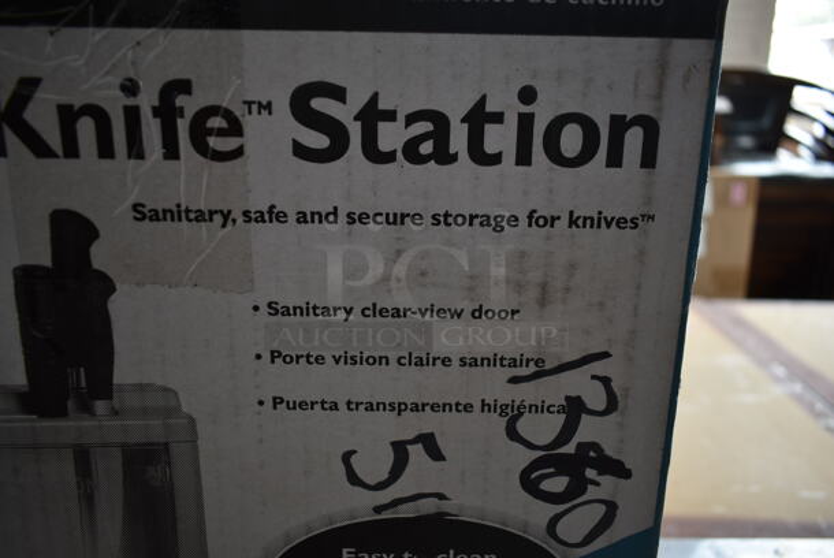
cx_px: 417
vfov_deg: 48.0
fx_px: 626
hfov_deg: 67.3
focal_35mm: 27
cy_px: 279
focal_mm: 18
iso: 125
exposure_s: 1/30
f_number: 3.5
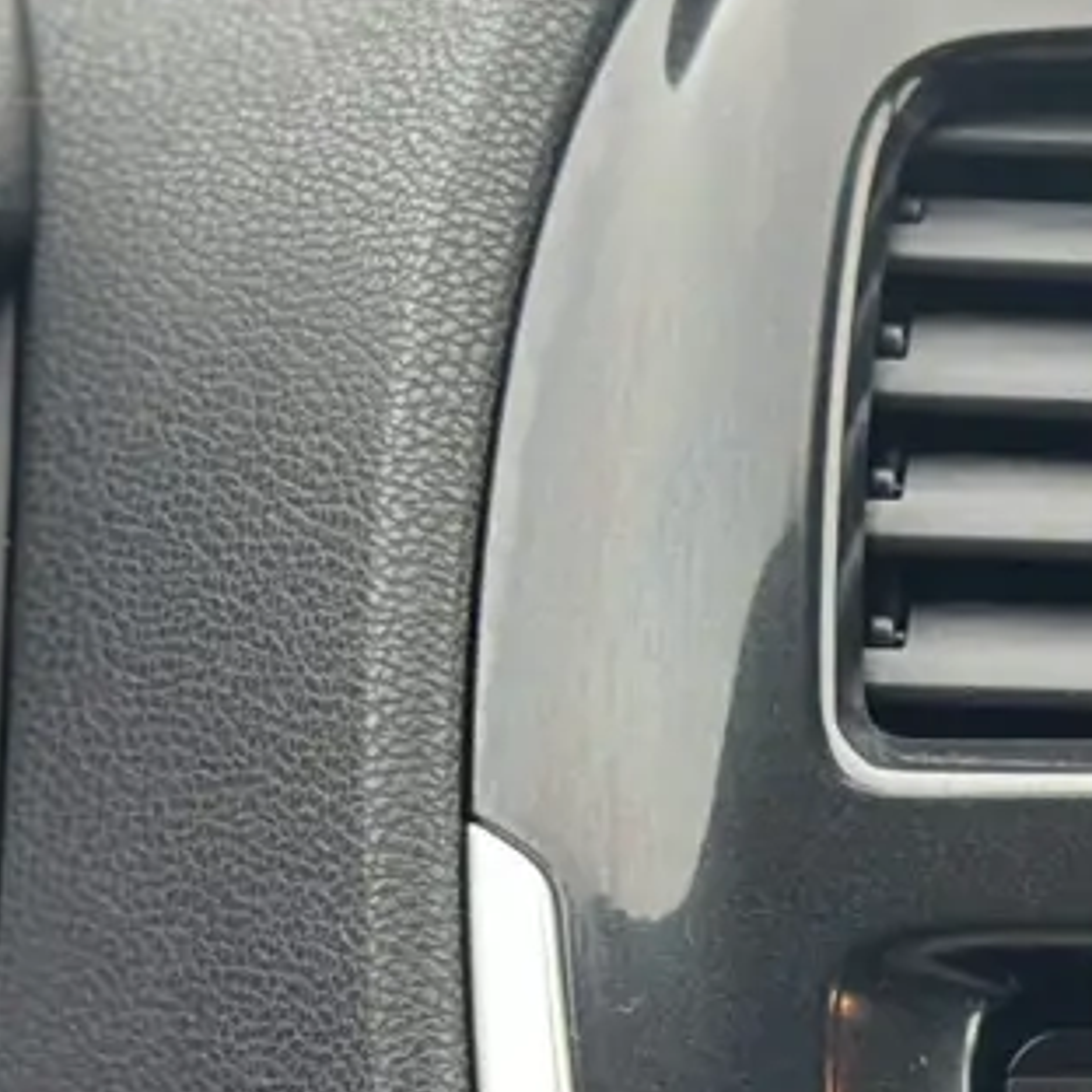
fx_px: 6995
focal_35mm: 196
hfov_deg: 8.4
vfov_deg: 8.8
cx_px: 2348
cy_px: 1368
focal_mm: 6.86
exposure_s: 1/90
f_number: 1.78
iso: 100
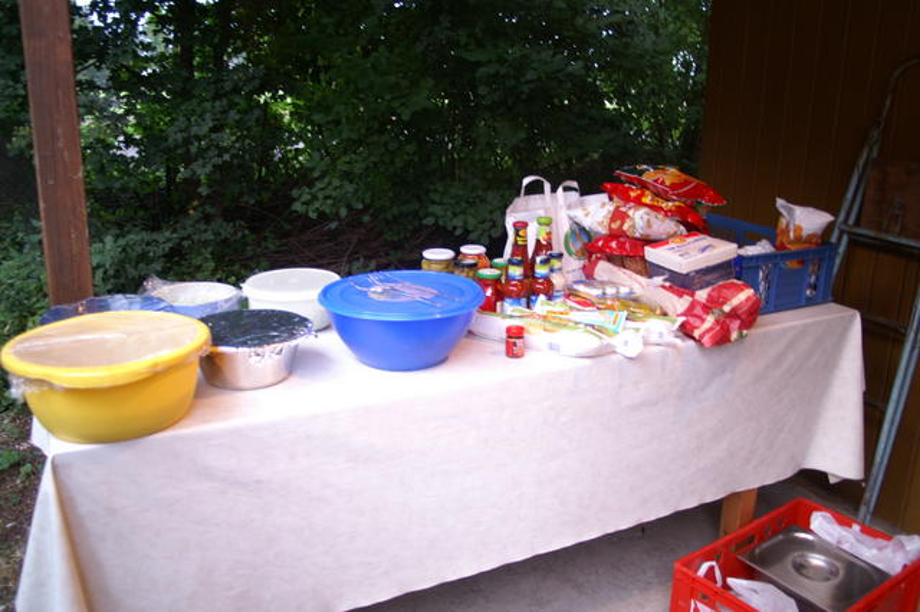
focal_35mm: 30
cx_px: 460
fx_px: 766
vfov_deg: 43.6
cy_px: 306
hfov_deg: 62.0
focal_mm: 20
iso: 200
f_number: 3.5
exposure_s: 1/4
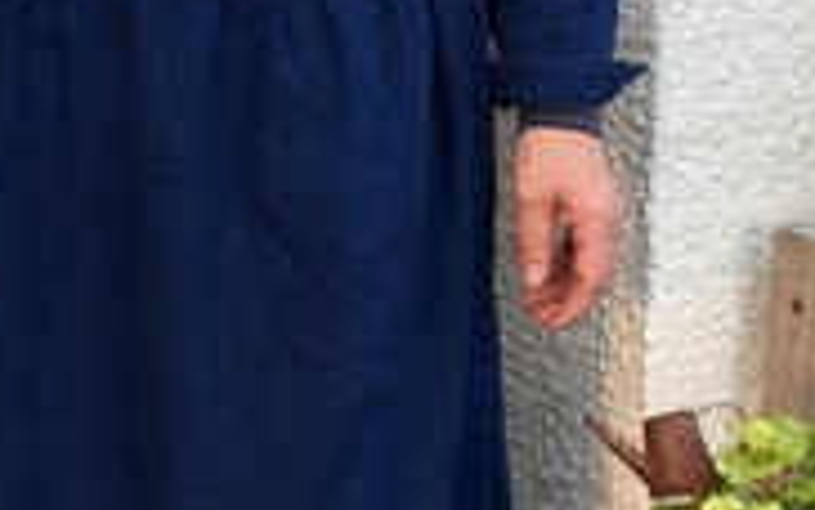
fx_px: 3000
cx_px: 273
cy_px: 49
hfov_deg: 15.4
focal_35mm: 135
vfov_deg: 9.7
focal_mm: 4.15
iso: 32
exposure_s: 1/137
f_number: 2.2
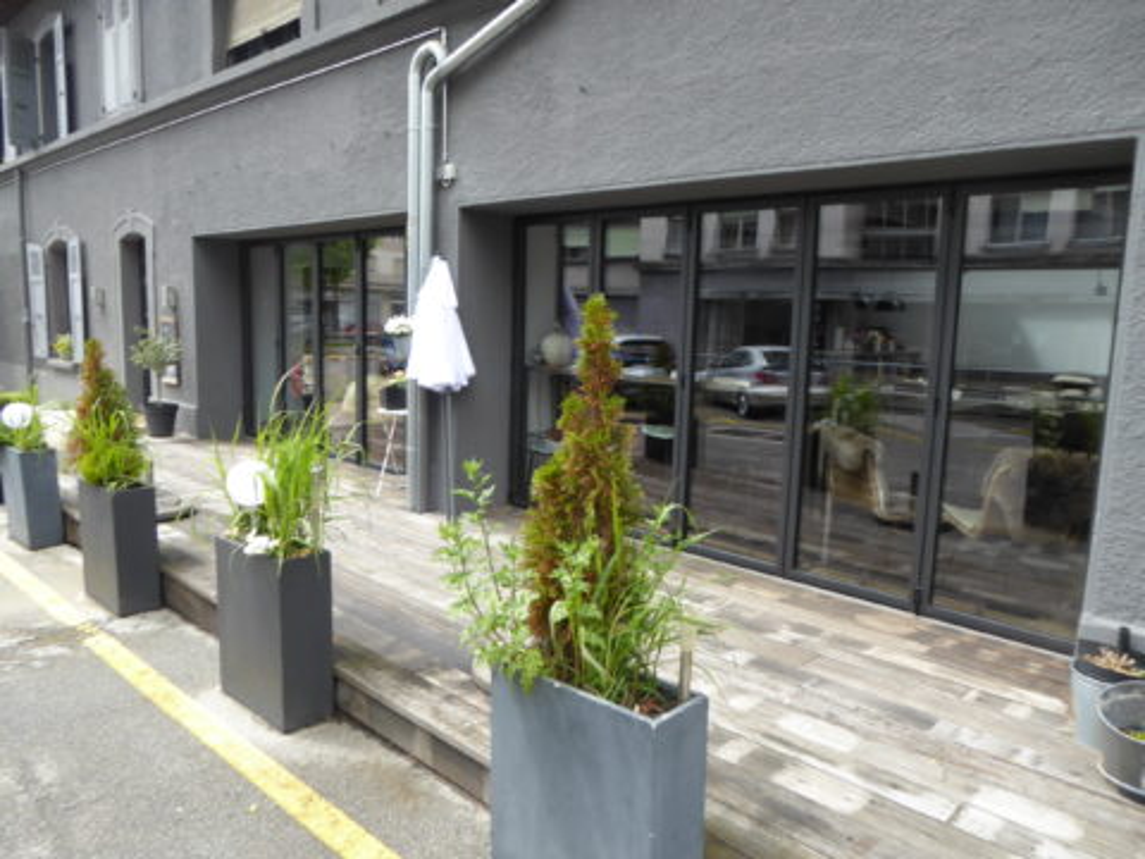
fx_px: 827
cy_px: 430
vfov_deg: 54.9
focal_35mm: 25
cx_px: 572
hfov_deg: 69.4
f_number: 3.3
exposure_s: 1/160
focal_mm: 4.3
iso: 80
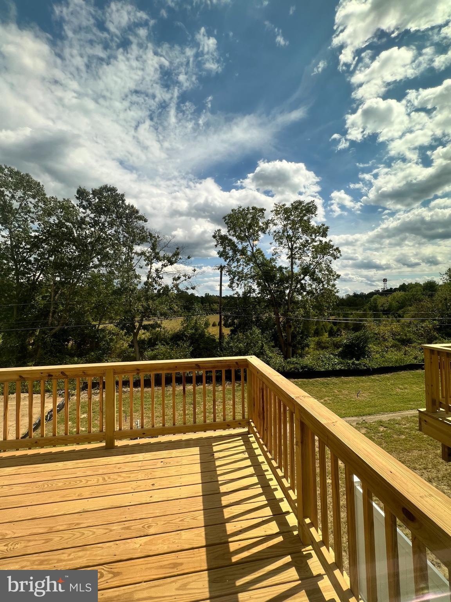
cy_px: 301
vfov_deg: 106.2
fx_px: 226
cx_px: 226
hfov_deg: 89.9
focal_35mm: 13
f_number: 1.8
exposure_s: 1/1263
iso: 32
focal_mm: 1.57
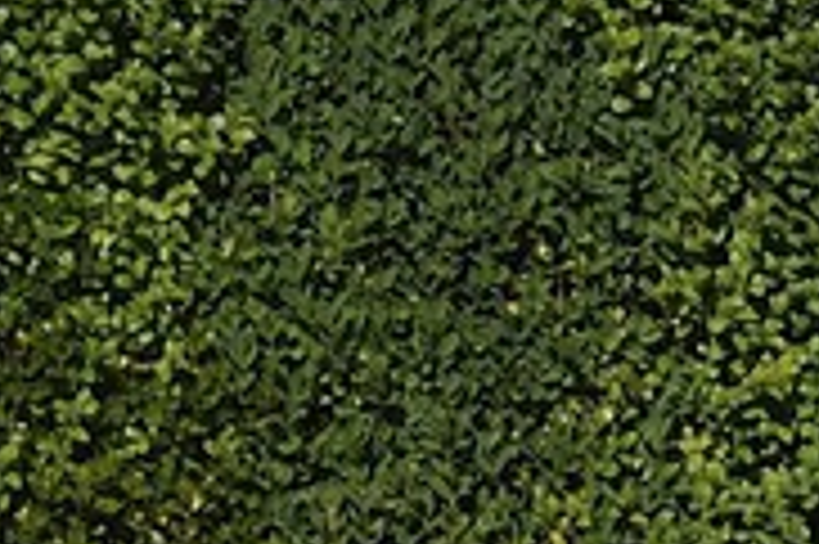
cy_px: -2999
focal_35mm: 615
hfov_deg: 3.3
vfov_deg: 2.1
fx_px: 13978
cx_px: -648
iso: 200
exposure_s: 1/160
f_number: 18
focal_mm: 70
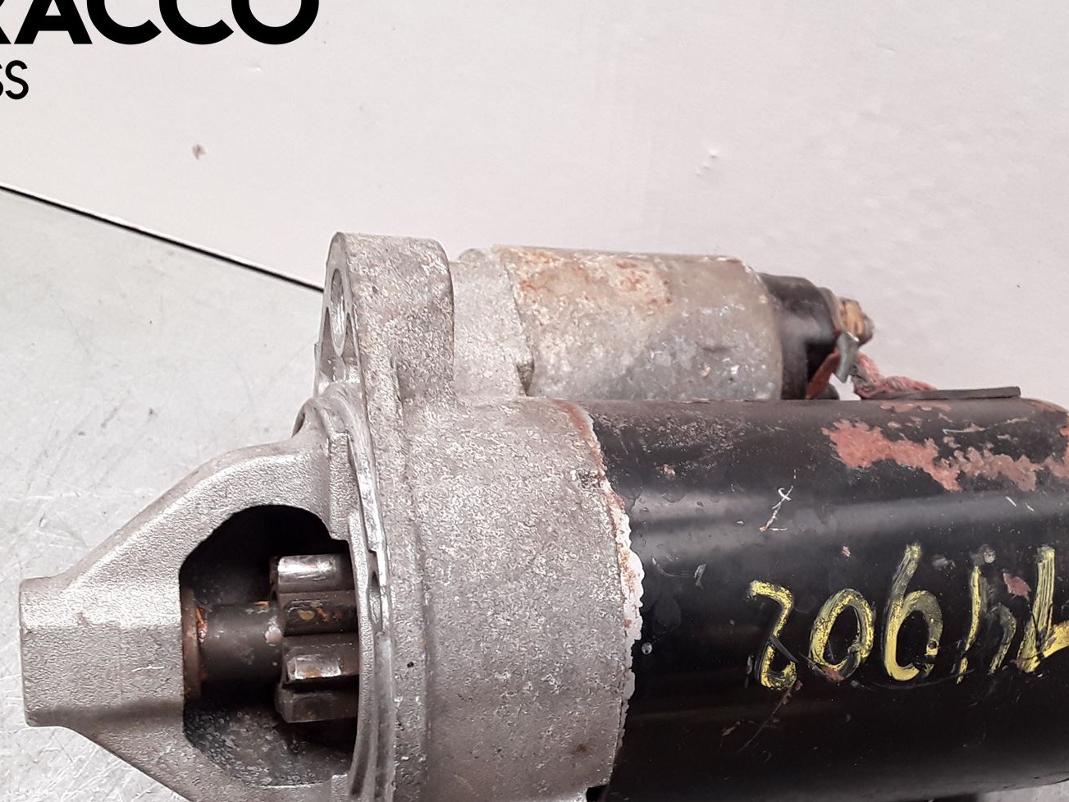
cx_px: 655
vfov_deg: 32.3
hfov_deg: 42.7
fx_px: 1359
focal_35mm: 44
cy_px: 586
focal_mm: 2.91
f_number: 1.9
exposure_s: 1/50
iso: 64
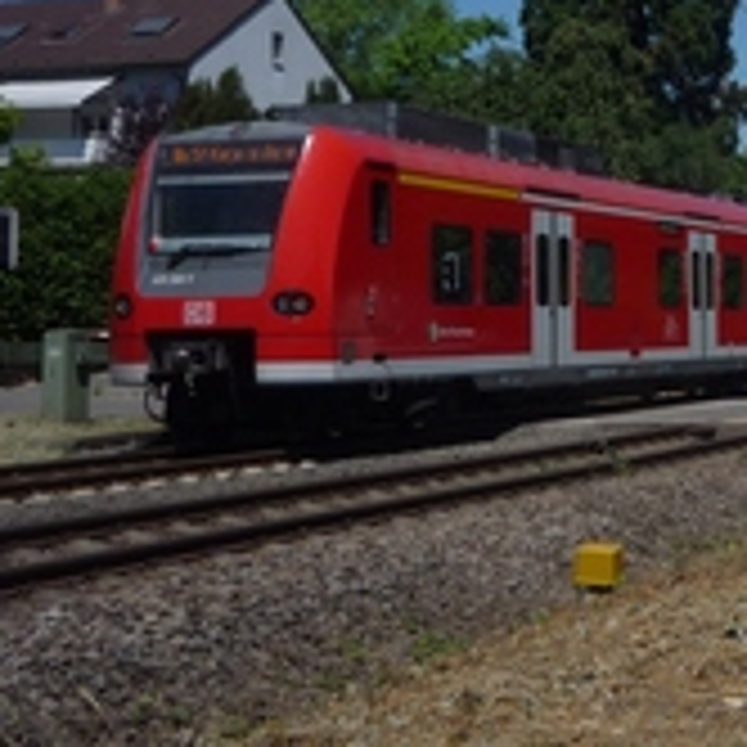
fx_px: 2002
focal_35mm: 82
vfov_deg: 21.0
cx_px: 832
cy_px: 198
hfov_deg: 20.1
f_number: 5.6
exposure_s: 1/800
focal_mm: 5.2
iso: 100
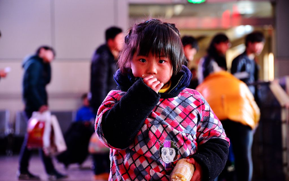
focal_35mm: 84
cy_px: 88
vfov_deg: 15.5
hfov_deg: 24.6
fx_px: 662
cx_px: 145
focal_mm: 82
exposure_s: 1/20
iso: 1000
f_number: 4
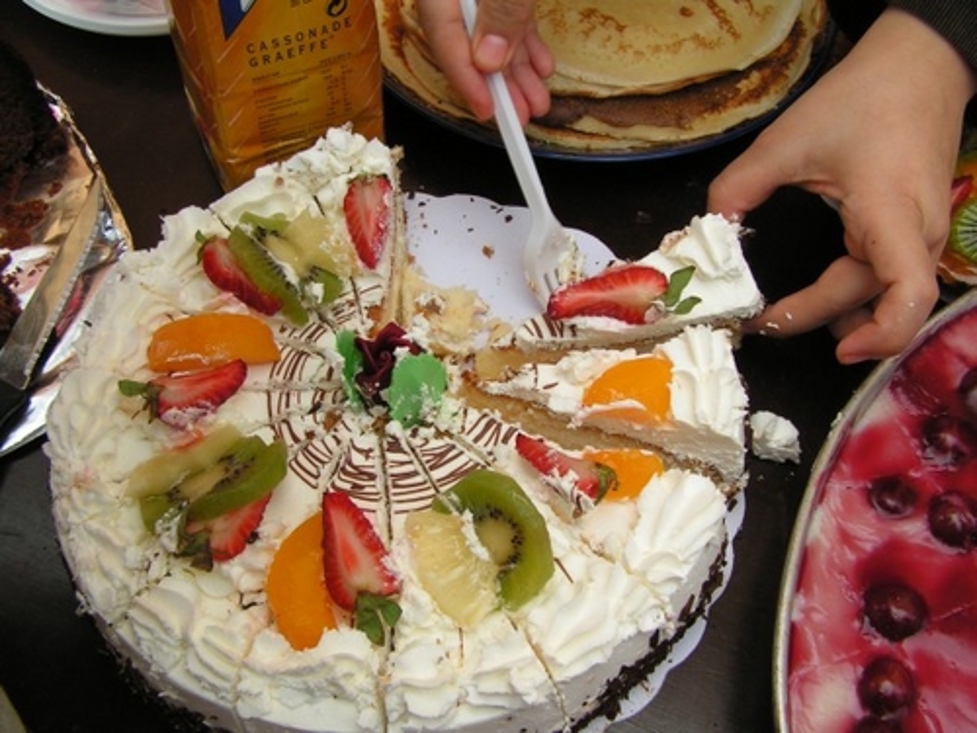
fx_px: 1073
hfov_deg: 49.0
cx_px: 488
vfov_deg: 37.7
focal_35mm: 38
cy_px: 366
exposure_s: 1/160
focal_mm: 6.3
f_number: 5
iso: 50
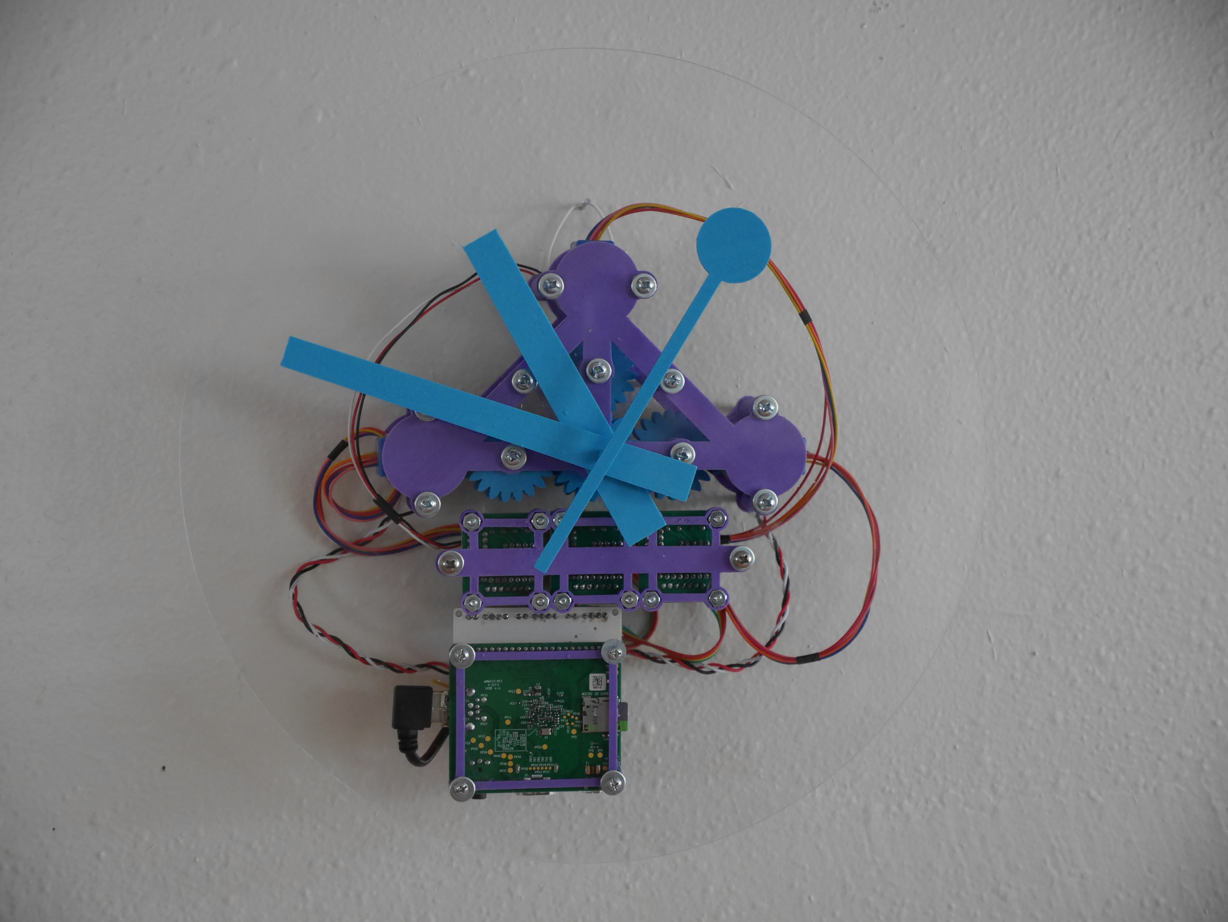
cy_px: 461
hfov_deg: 27.8
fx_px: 2484
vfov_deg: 21.0
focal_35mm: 70
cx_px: 614
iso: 1250
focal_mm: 35
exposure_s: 1/80
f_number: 2.8
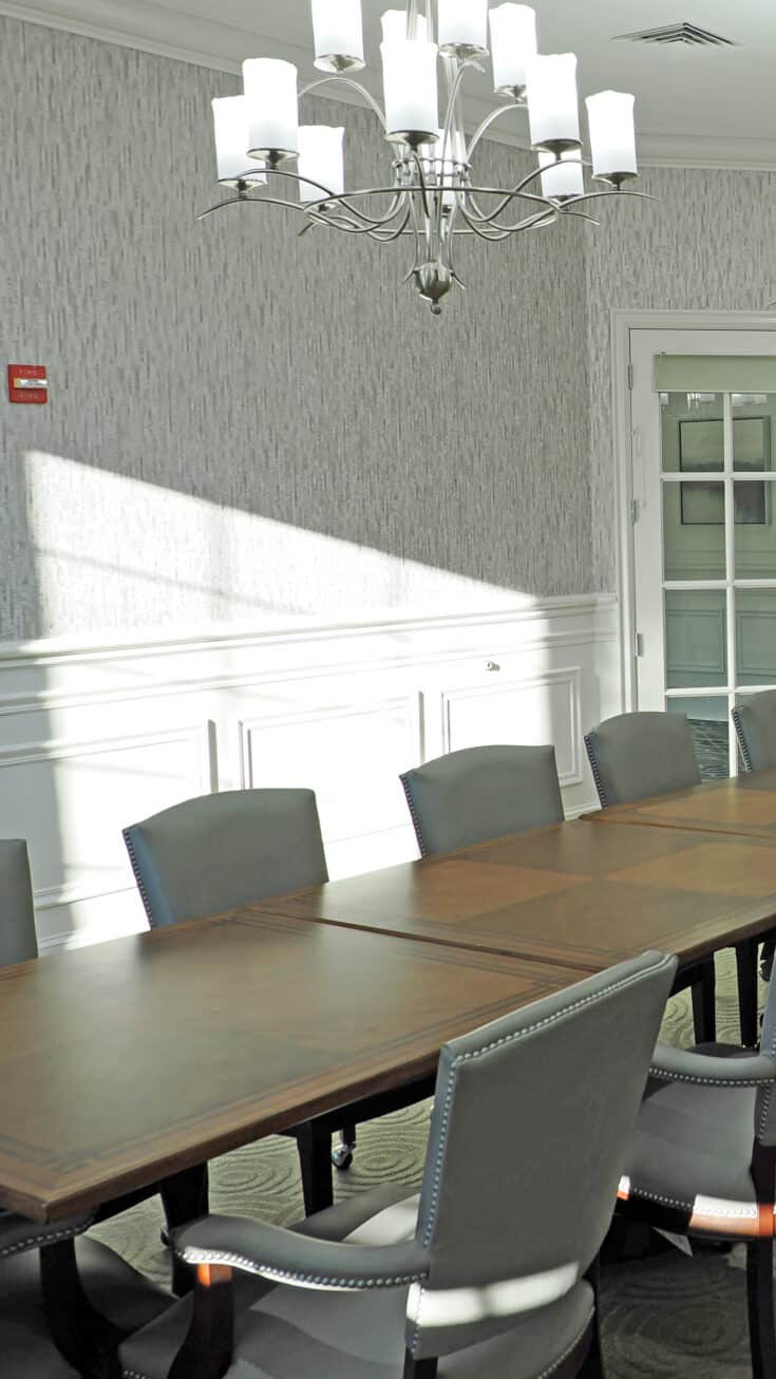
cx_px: 862
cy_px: 592
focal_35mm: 41
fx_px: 1499
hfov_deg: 26.6
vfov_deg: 49.2
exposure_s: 1/100
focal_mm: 12
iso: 400
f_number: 4
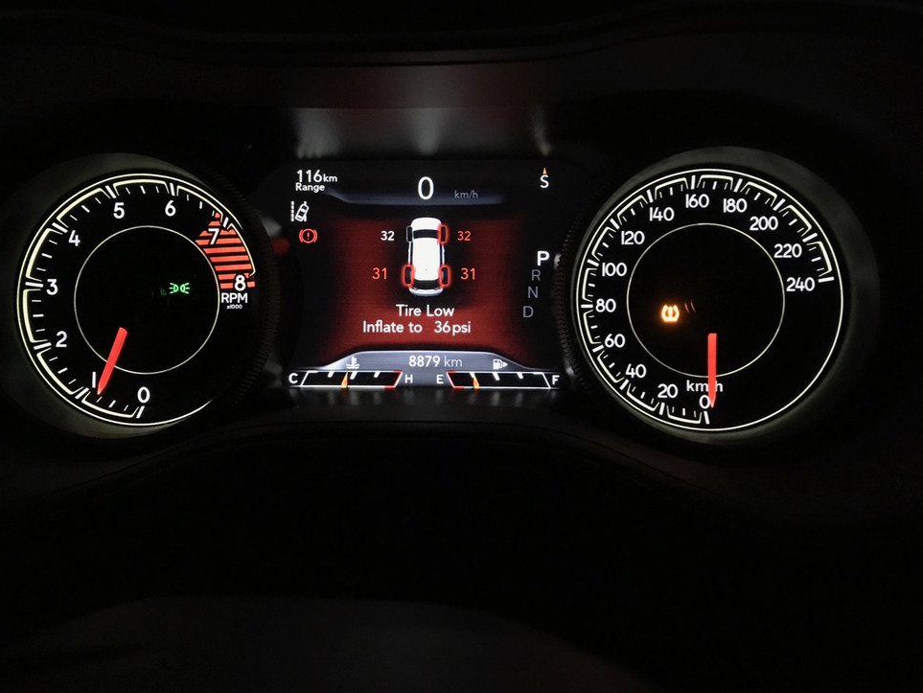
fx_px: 827
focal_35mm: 31
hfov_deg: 58.3
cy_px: 327
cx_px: 472
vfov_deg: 45.4
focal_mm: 3.99
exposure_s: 1/4
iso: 160
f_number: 1.8
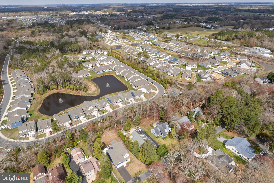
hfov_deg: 78.6
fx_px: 167
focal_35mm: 22
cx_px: 137
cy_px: 92
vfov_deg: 57.2
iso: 100
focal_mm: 8.38
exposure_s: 1/1600
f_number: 2.8
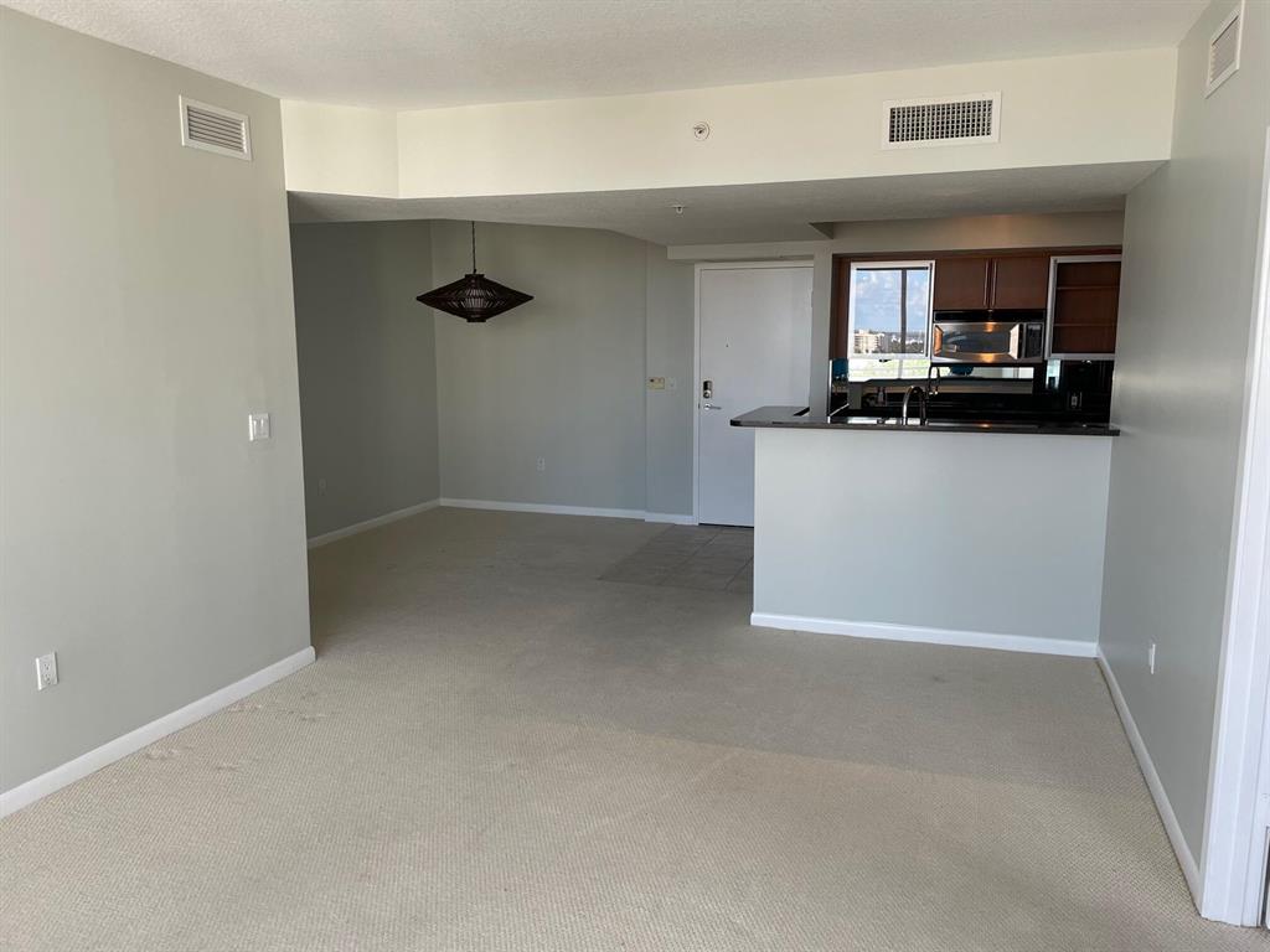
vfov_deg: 53.1
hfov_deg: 67.3
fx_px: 954
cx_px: 635
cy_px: 476
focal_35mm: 26
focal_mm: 4.2
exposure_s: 1/121
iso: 50
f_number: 1.6
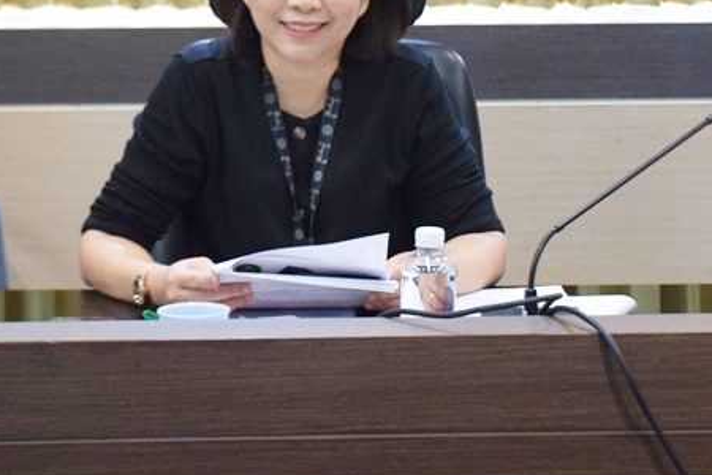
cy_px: -32
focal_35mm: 130
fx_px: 2571
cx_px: 293
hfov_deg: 15.8
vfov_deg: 10.4
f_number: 3.8
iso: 1400
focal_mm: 26
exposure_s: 1/60
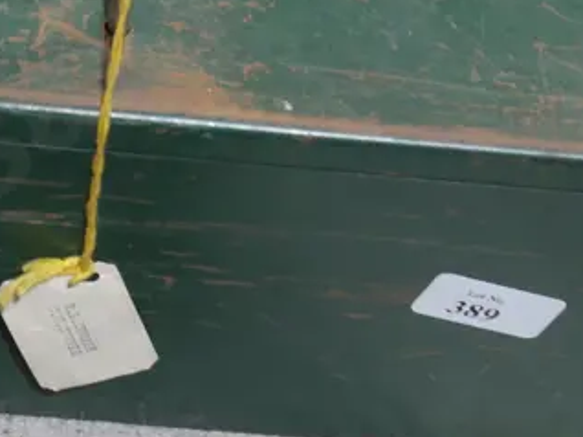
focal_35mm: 129
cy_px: 38
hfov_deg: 15.2
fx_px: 2171
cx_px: 141
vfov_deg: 11.4
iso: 640
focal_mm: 20
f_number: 4.5
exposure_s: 1/60
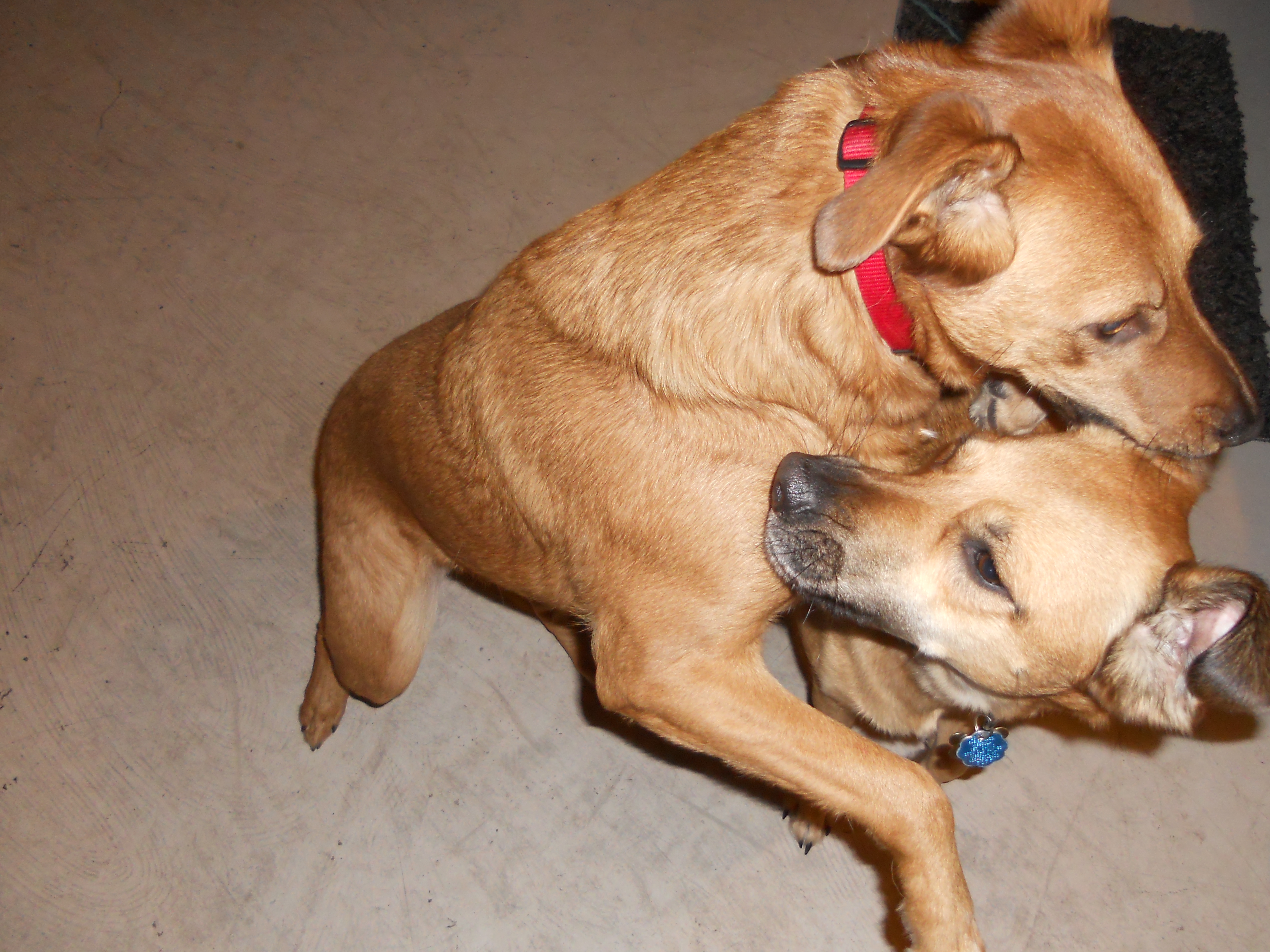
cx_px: 701
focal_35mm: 34
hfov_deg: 53.9
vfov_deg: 41.8
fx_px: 1247
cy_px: 479
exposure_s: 1/25
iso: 200
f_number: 3.2
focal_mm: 4.9
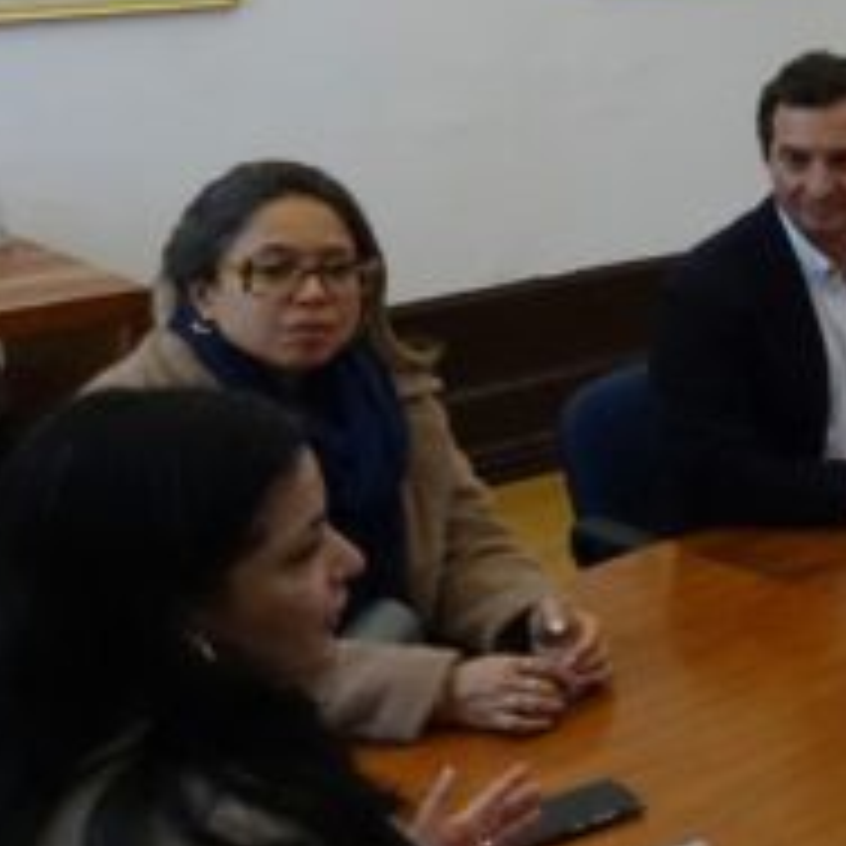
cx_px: 1512
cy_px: 306
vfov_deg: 22.1
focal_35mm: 78
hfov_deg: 17.9
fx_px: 2157
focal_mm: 8.8
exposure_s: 1/200
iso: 2000
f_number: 4
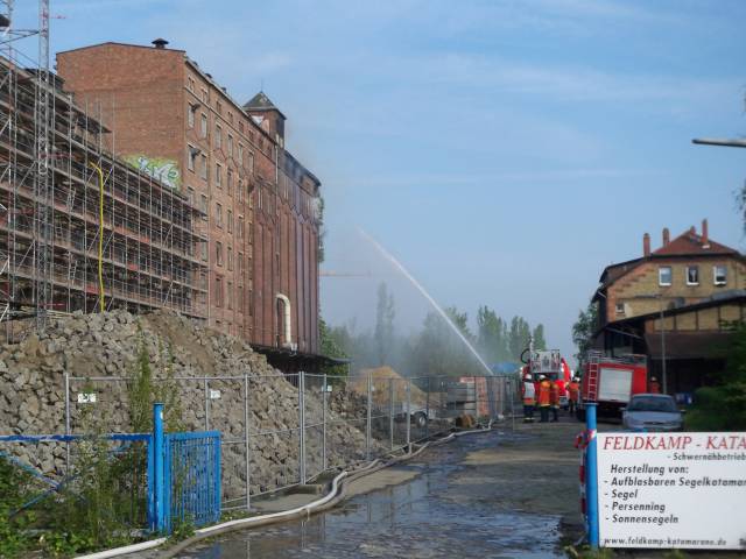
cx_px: 373
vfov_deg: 24.0
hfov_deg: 31.7
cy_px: 280
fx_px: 1315
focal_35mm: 61
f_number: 4.1
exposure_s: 1/400
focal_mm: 9.9
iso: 50
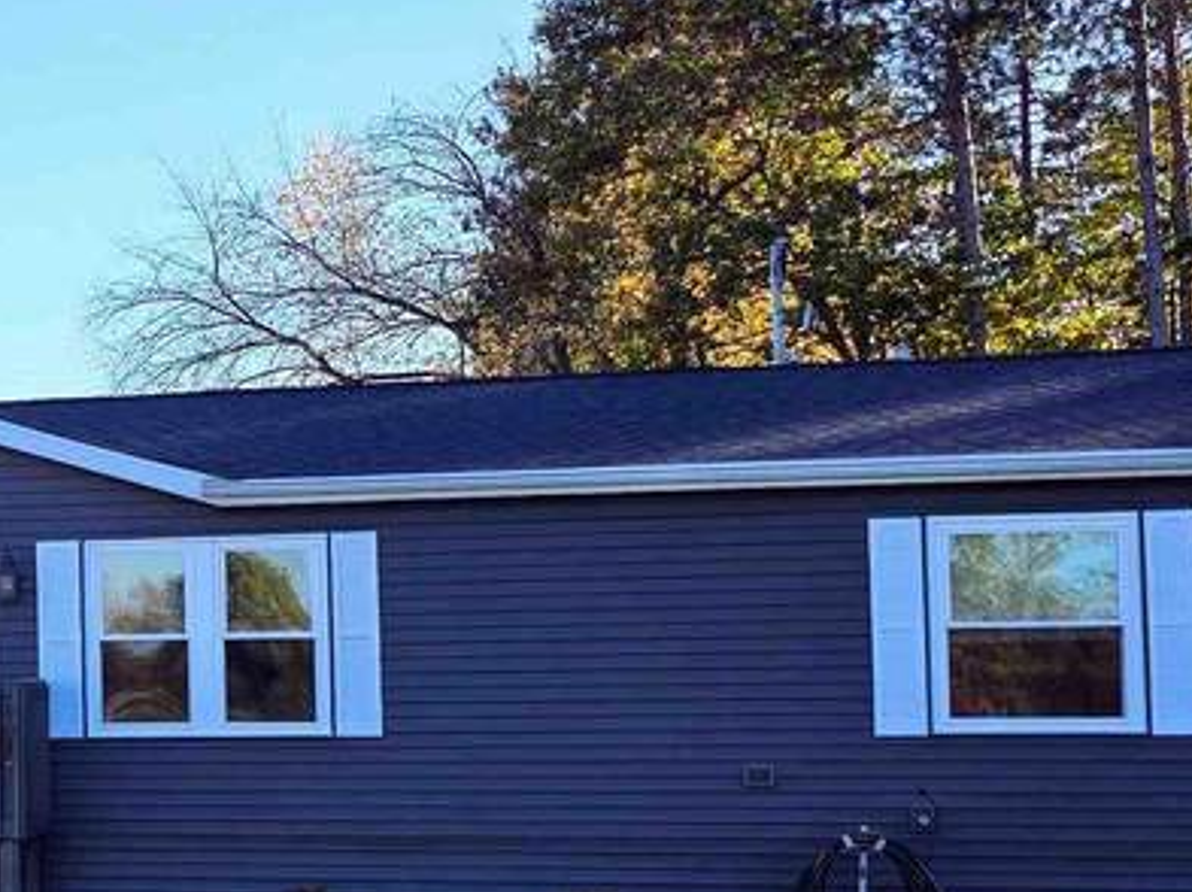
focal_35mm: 75
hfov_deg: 22.9
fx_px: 2580
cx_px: -400
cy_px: 640
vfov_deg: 19.5
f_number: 1.7
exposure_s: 1/441
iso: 12
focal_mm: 6.3
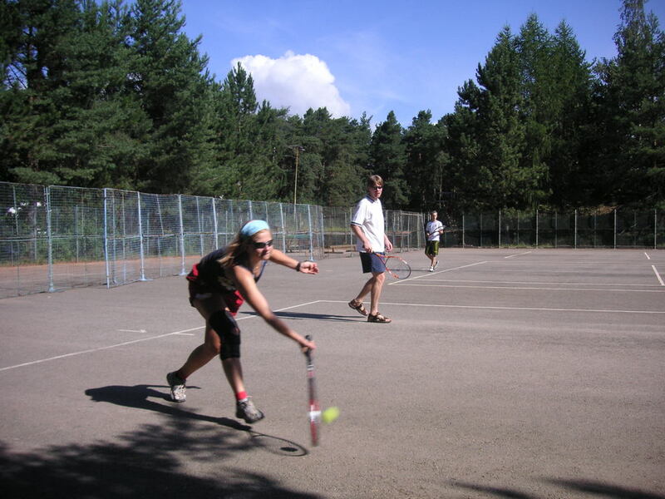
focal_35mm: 37
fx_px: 711
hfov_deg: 50.1
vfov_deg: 38.7
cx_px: 332
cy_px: 250
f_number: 6.7
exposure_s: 1/180
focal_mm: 6.1
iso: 50
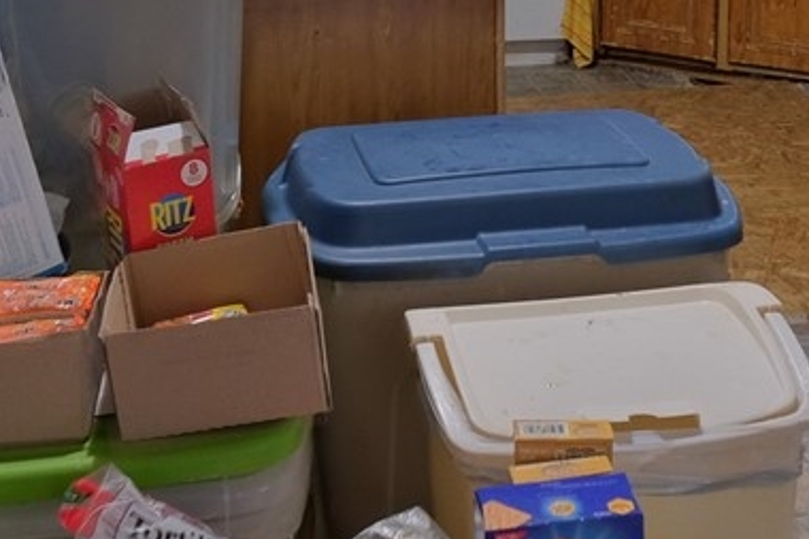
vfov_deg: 19.7
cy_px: -7
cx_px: 440
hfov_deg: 30.1
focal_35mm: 67
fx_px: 1505
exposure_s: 1/5
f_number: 4
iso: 800
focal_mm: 10
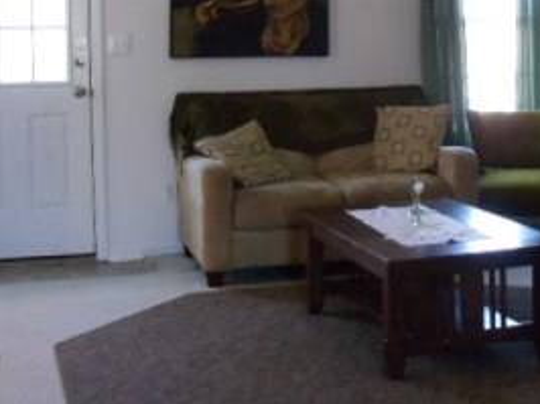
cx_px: 388
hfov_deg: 18.5
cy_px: 30
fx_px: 1652
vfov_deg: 13.8
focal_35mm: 106
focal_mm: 6
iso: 800
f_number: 3.5
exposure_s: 1/60
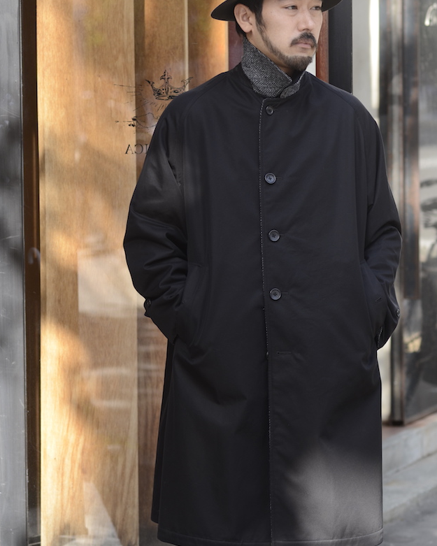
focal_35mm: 157
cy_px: 253
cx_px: 233
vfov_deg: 12.3
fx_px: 2531
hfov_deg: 9.9
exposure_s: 1/250
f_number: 1.8
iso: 200
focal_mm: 85
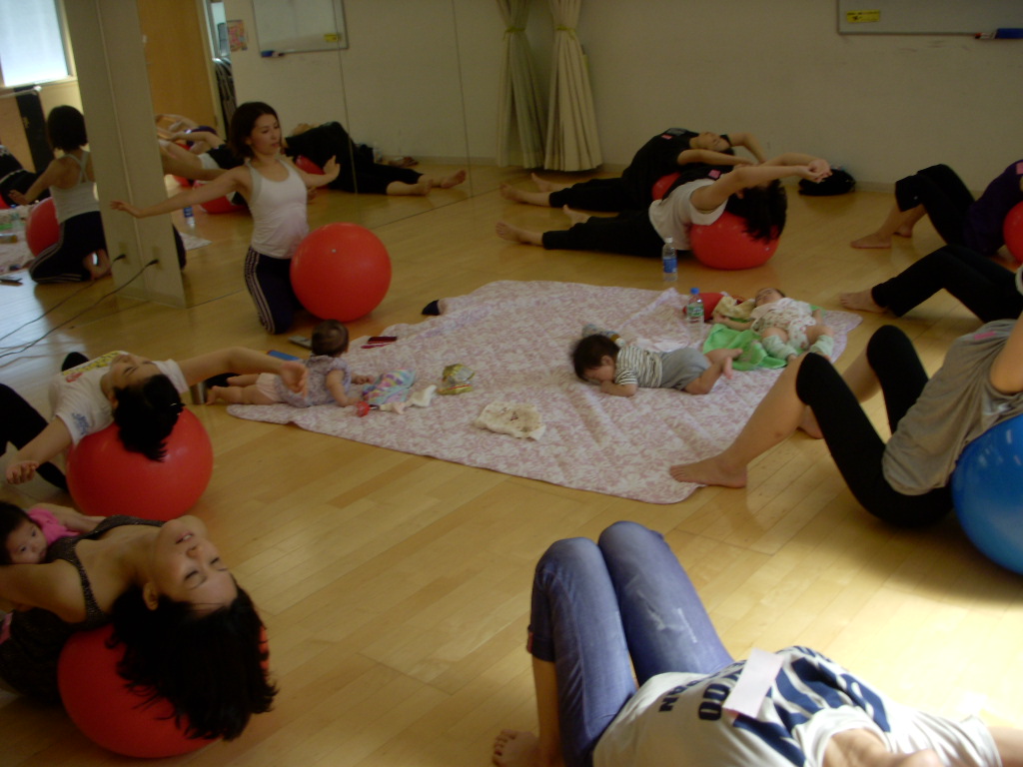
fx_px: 1123
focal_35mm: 38
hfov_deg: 49.0
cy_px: 384
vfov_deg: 37.7
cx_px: 512
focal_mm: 6.3
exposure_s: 1/125
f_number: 3.3
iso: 100
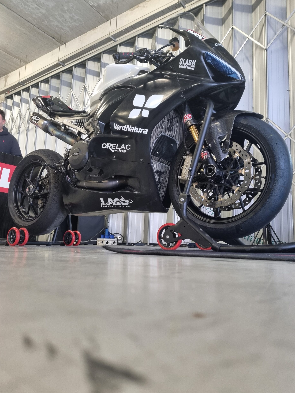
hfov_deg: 51.4
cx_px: 147
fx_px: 307
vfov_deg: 65.3
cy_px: 201
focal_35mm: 27
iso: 400
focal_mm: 5.4
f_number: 1.8
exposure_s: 1/50
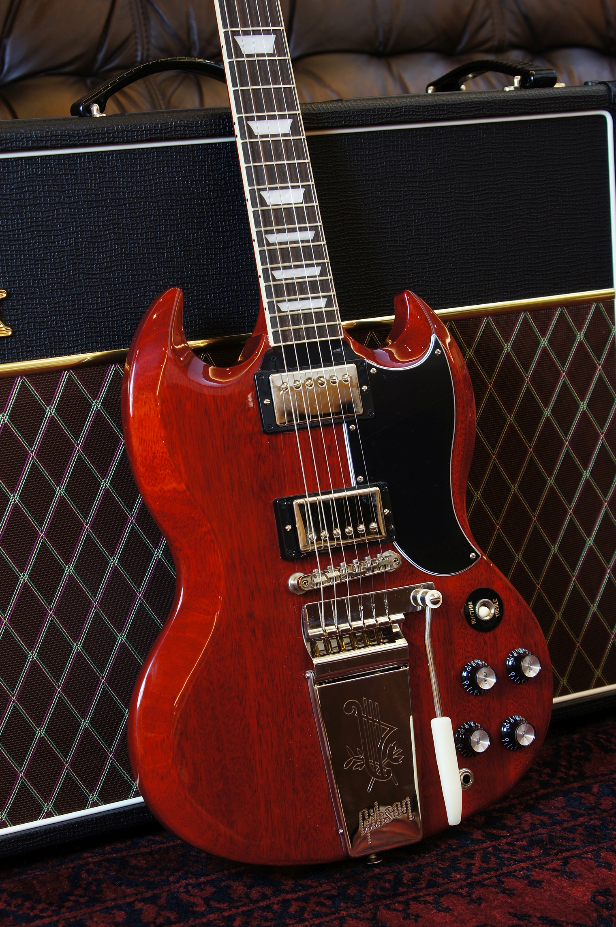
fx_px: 1737
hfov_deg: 20.1
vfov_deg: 29.9
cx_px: 308
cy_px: 464
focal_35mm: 68
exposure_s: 1/2
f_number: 7.1
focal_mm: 45
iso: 100
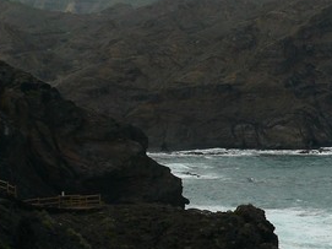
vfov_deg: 15.2
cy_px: 188
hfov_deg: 18.9
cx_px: 421
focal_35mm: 97
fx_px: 930
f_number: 4.5
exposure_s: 1/250
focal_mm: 7.4
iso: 100
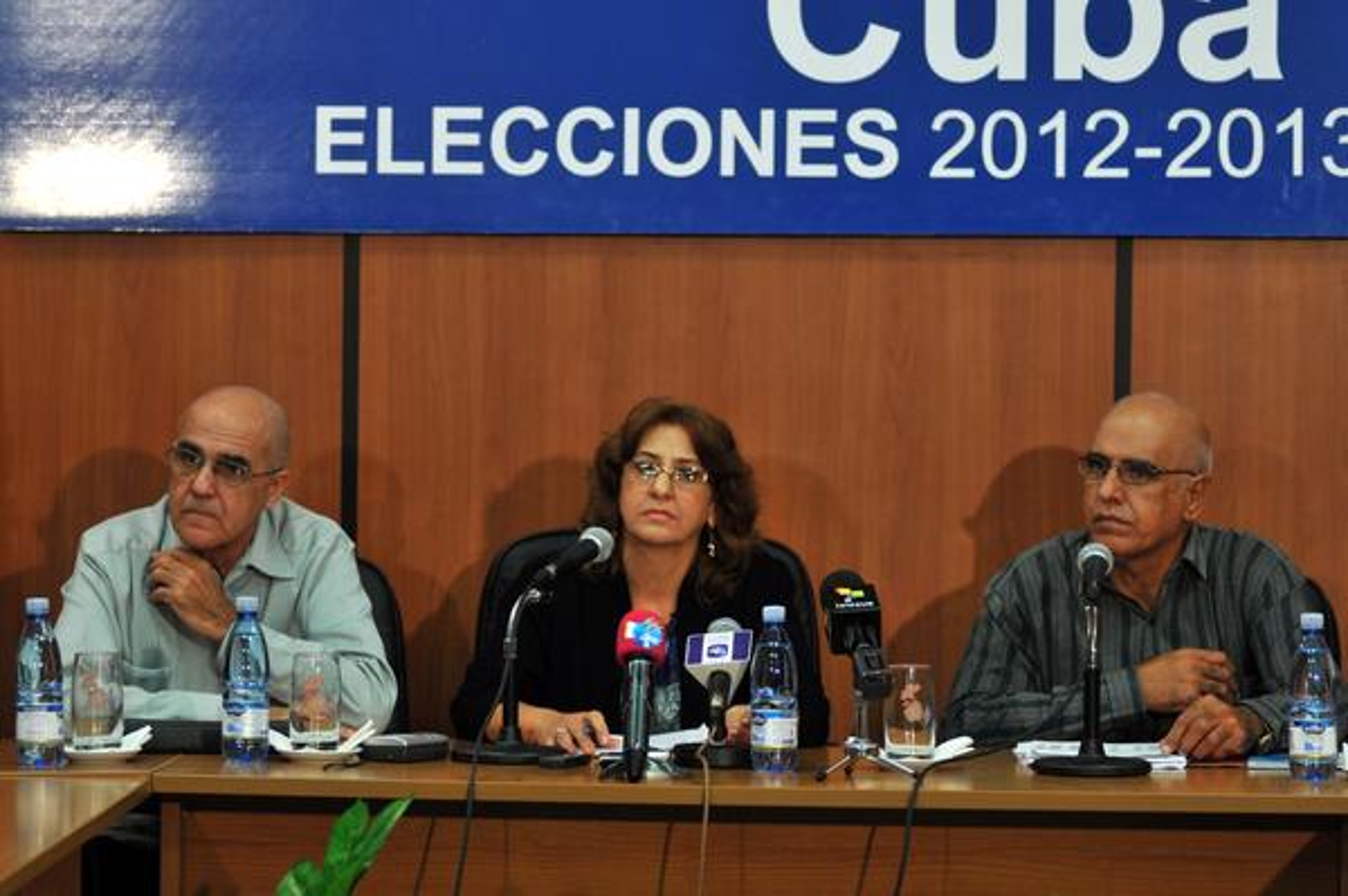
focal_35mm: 180
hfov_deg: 11.4
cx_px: 674
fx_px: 6734
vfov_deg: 7.6
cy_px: 448
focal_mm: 120
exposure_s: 1/200
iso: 640
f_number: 2.8
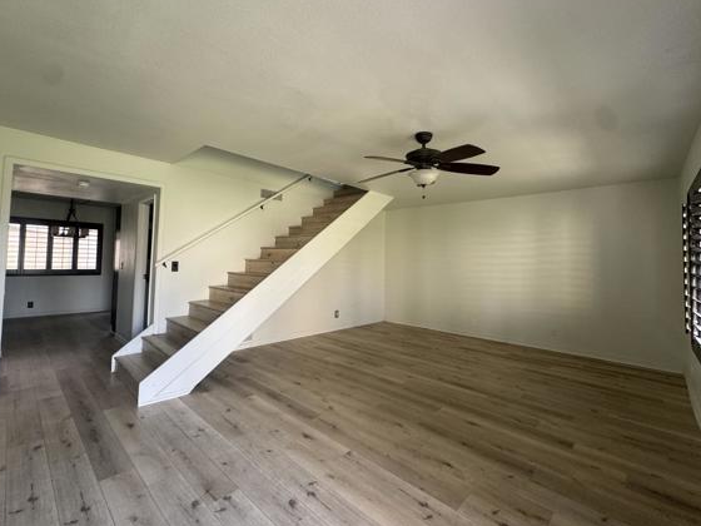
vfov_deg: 78.0
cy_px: 249
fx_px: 324
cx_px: 340
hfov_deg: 94.5
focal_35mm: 16
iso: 160
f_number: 2.2
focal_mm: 2.22
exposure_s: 1/99
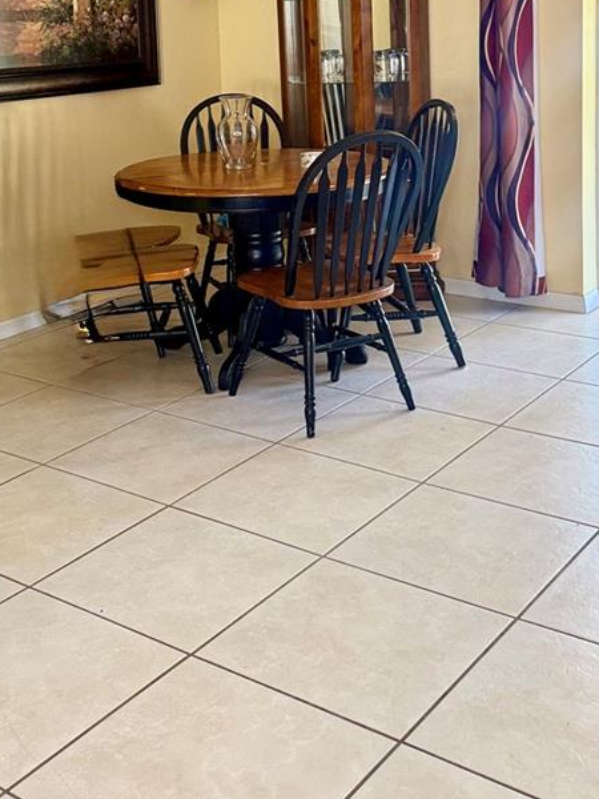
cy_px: 142
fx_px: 1107
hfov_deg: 30.1
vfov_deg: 38.0
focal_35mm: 48
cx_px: 218
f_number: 1.78
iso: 320
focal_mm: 6.76
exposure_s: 1/60
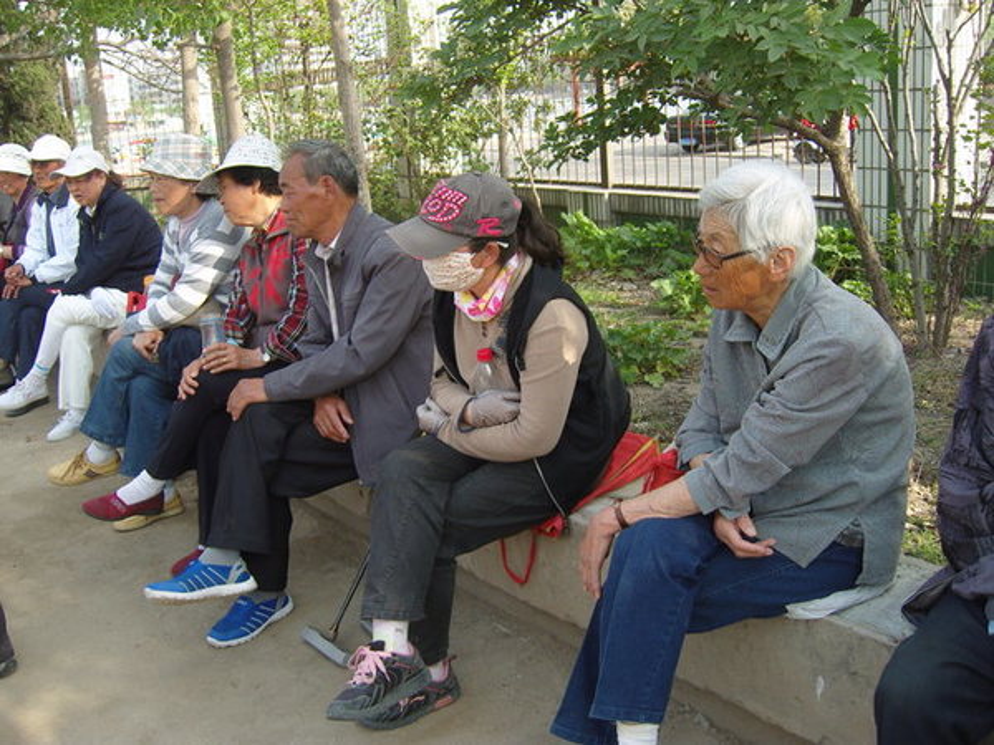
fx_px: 976
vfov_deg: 41.8
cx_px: 497
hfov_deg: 54.0
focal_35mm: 34
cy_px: 372
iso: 100
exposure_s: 1/400
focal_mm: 7.3
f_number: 2.8
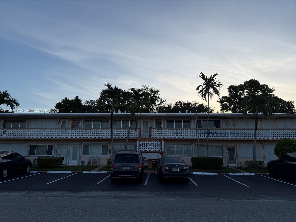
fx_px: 205
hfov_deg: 71.6
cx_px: 148
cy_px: 111
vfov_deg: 56.8
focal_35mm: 24
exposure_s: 1/2110
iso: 80
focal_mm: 6.76
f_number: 1.78
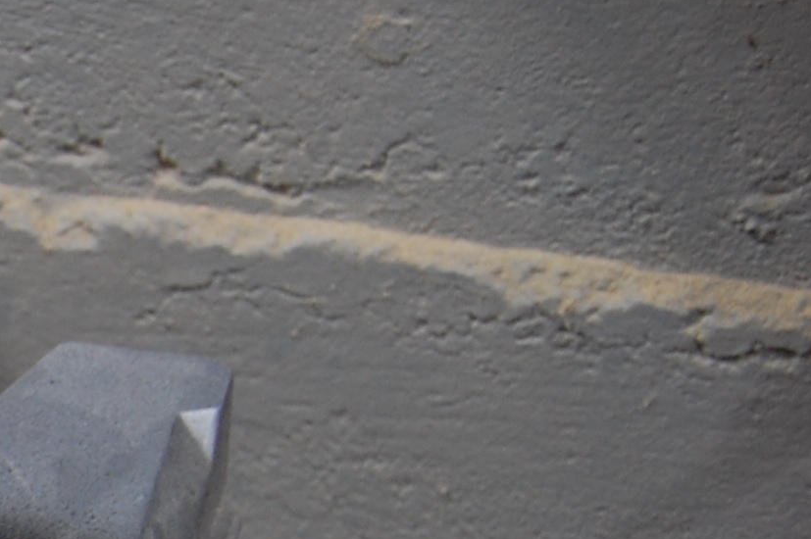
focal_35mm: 120
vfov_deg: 11.1
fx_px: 2701
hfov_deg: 14.9
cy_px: 725
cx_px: -644
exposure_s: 1/30
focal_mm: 22
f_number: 3.8
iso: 400
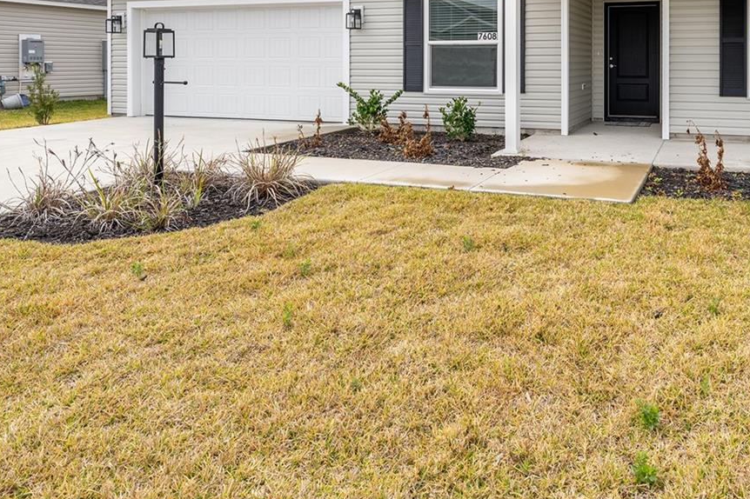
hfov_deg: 65.3
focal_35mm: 26
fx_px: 541
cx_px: 561
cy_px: 66
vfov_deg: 45.6
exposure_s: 1/80
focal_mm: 14
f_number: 8
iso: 250
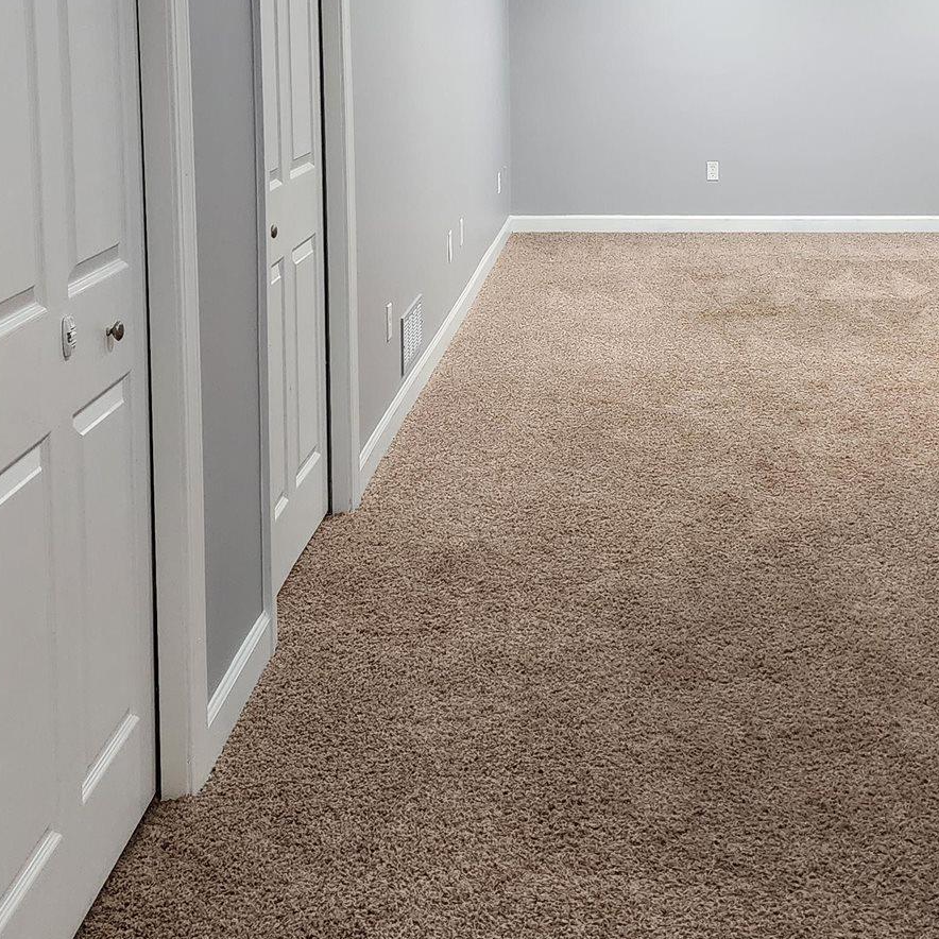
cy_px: 160
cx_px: 705
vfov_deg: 31.2
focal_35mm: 53
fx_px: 1627
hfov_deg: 31.6
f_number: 1.8
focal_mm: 6.4
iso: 640
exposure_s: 1/40
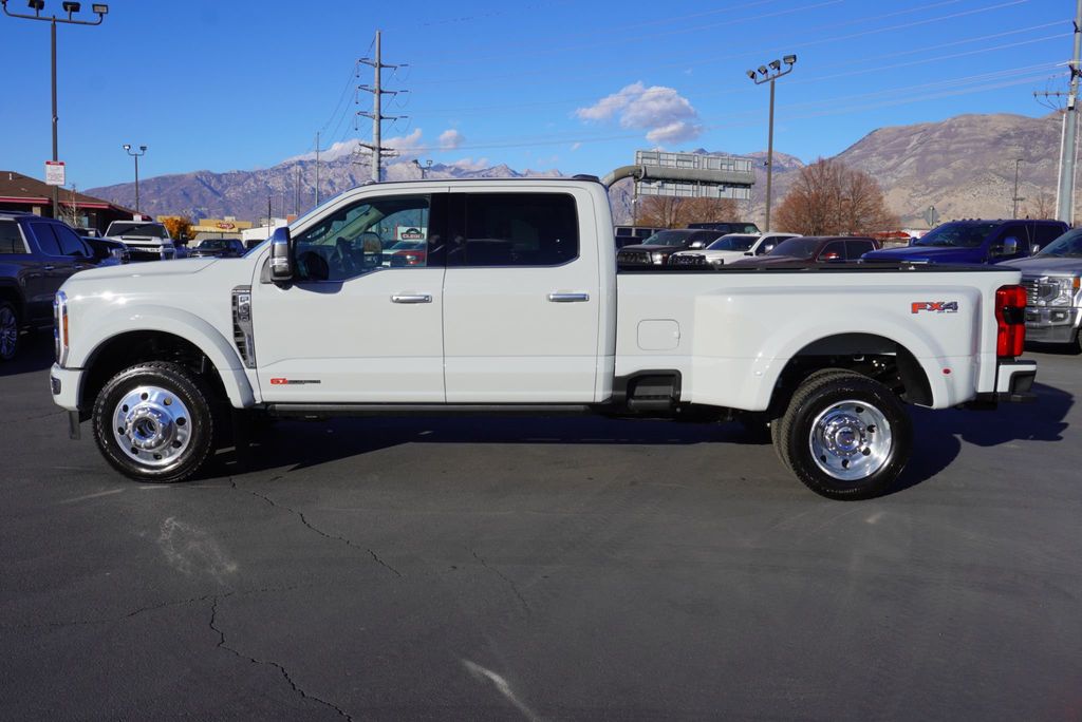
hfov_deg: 59.5
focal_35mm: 32
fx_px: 947
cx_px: 541
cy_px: 361
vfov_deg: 41.8
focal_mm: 21
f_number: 10
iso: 100
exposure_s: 1/200
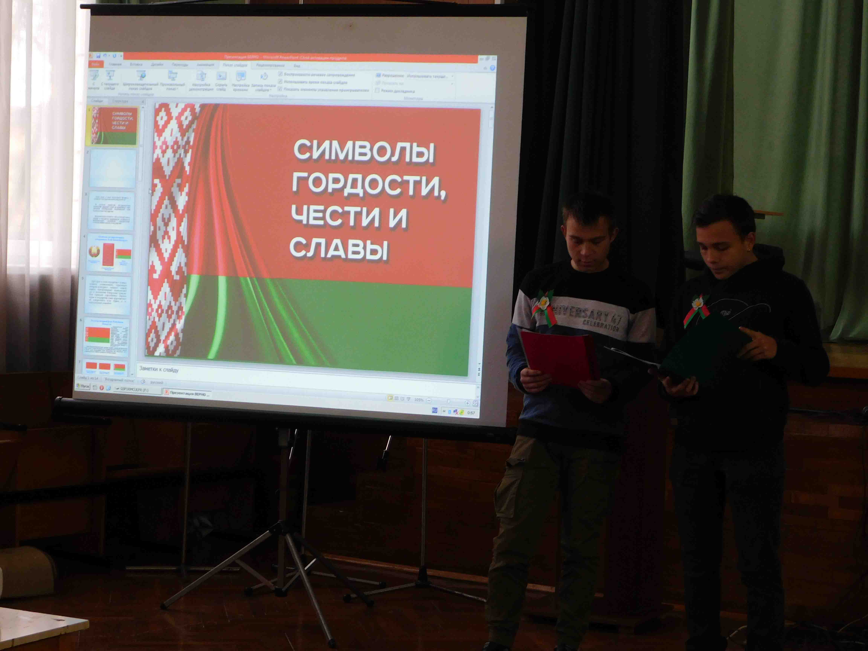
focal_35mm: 71
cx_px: 434
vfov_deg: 20.7
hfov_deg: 27.4
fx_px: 1780
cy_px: 326
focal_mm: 12.6
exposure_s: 1/30
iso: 220
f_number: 4.3
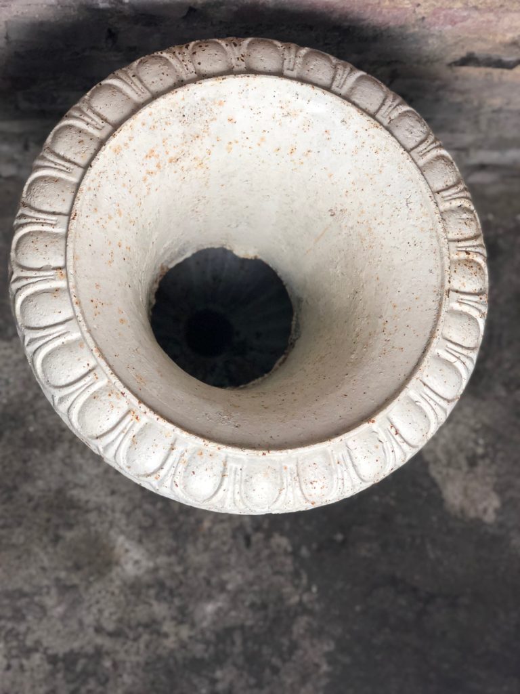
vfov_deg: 36.8
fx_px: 1042
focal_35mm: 52
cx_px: 260
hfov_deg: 28.0
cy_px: 347
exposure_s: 1/50
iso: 100
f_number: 2.4
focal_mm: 6
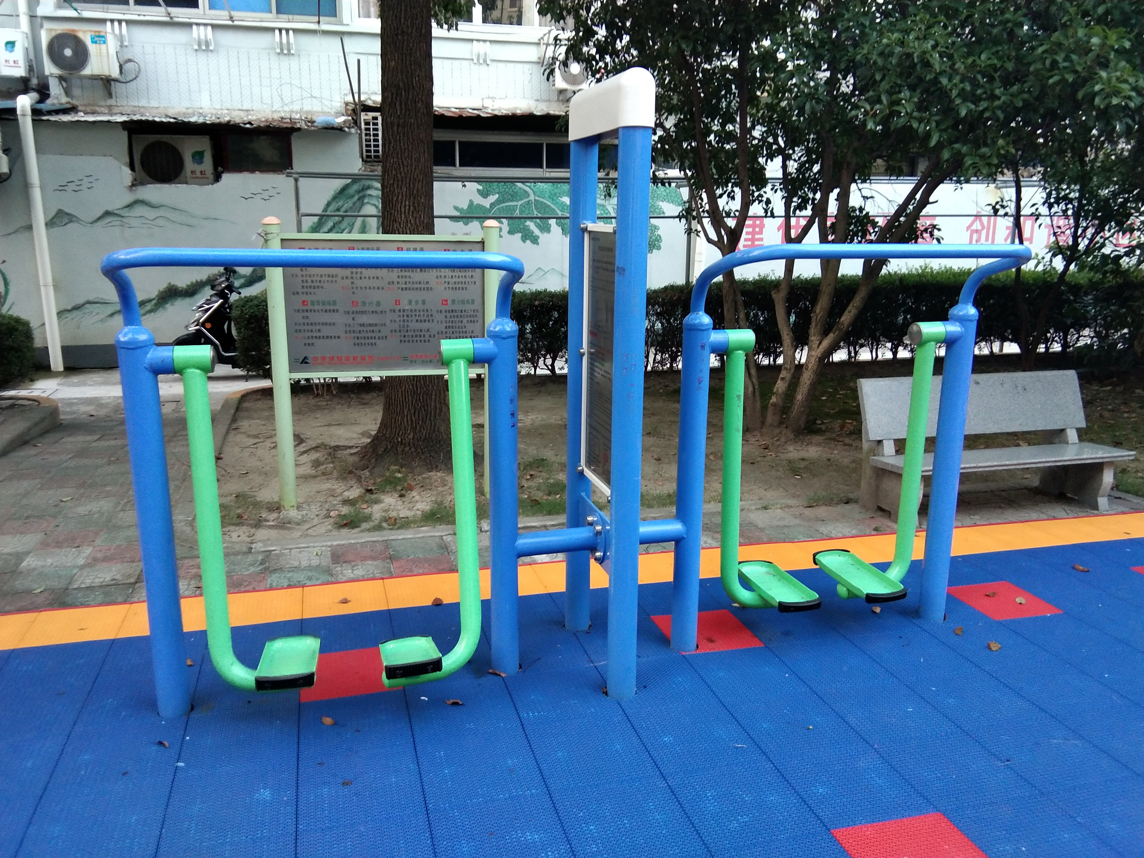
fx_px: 1024
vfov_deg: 45.4
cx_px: 572
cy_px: 429
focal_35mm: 31
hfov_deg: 58.4
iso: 400
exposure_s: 1/33.3
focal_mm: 3.69
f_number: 2.2
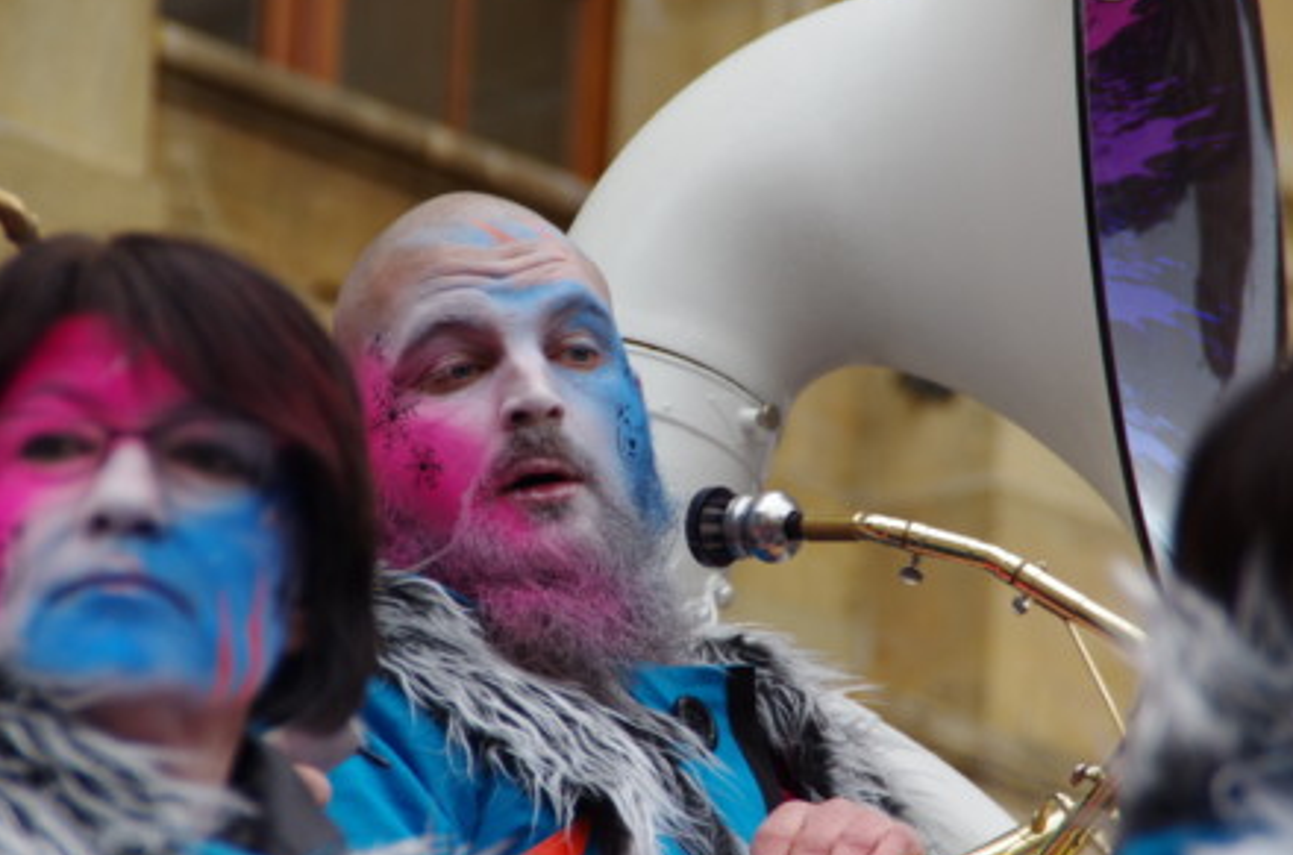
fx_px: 12217
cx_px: 638
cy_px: 466
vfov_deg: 4.0
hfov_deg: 6.1
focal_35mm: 341
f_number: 6.3
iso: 800
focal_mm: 200
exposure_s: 1/250
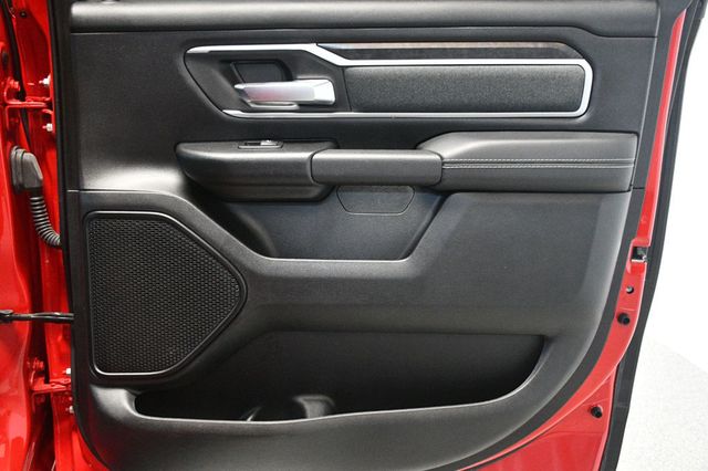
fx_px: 767
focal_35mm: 39
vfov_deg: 34.2
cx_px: 354
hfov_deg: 49.6
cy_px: 236
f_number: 3.8
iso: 5600
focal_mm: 26
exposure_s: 1/60
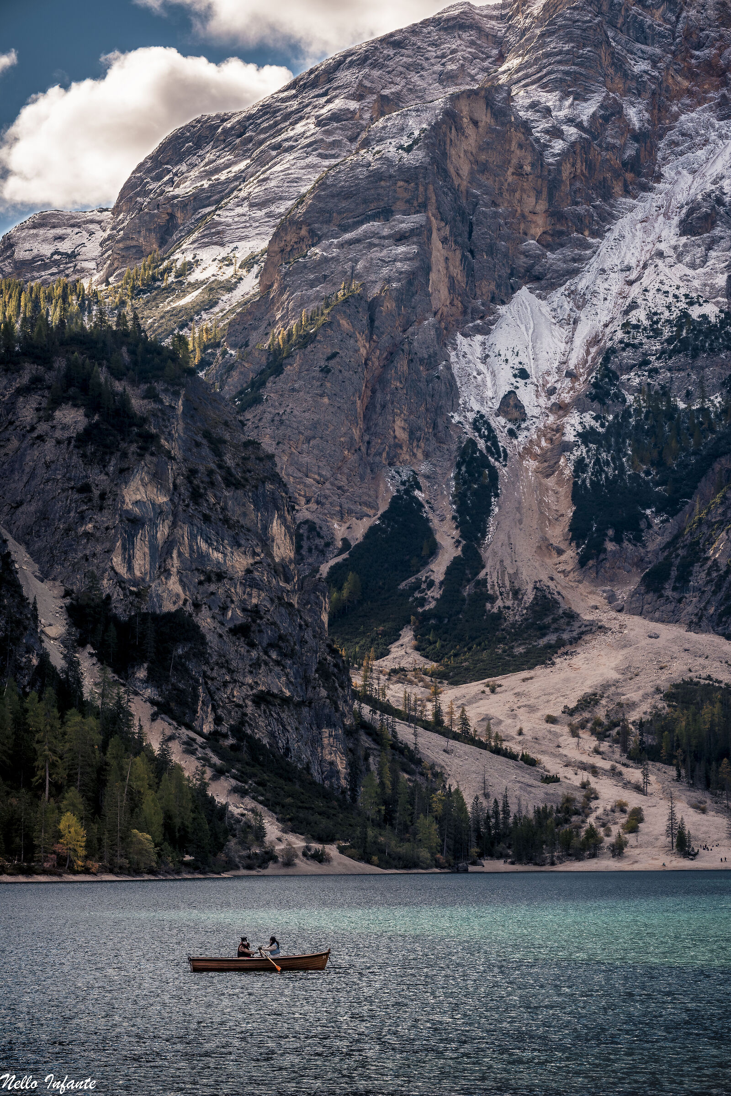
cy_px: 548
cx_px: 366
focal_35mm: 85
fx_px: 2589
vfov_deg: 23.9
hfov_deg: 16.1
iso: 250
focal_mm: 85
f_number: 11
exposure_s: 1/125
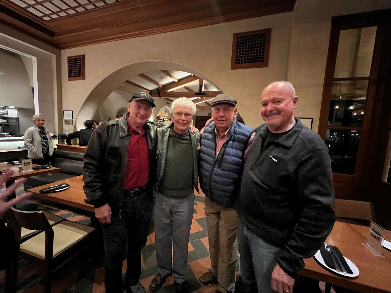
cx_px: 196
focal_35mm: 13
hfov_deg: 106.2
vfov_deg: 89.9
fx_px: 147
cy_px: 146
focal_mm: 1.57
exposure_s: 1/40
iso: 1000
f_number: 1.8
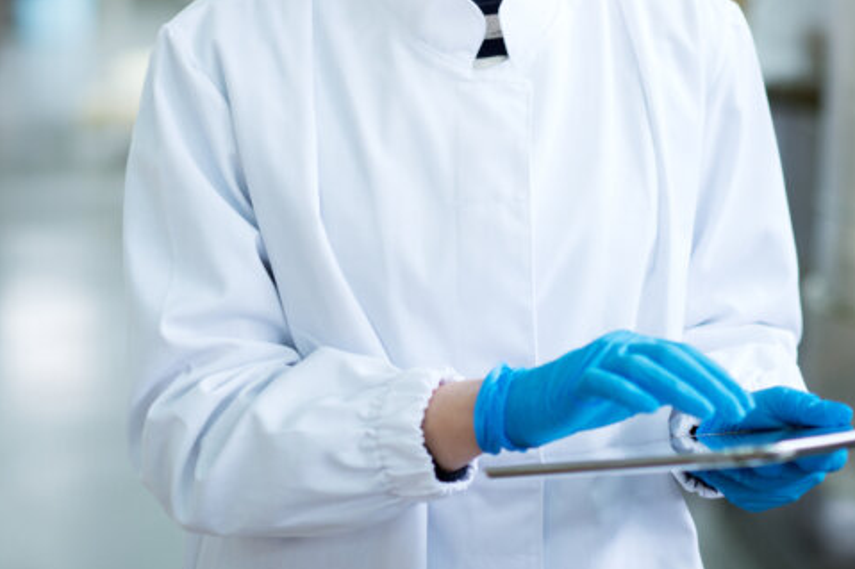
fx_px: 2540
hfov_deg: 19.1
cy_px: -8
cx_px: 496
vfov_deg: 12.6
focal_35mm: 107
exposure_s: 1/500
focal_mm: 50
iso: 500
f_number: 1.8
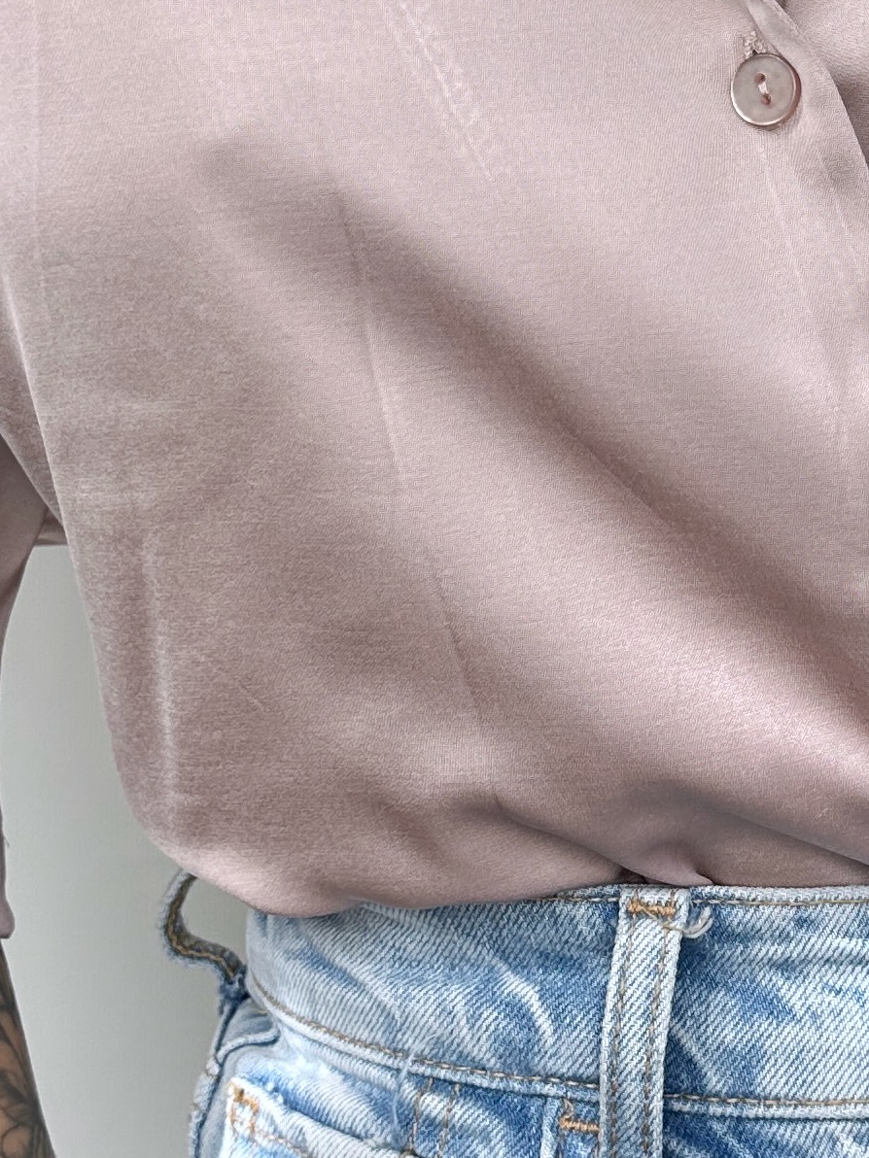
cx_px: 561
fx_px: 2343
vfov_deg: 27.6
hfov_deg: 21.0
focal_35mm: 70
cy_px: 403
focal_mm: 6.86
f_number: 1.78
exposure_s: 1/390
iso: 80
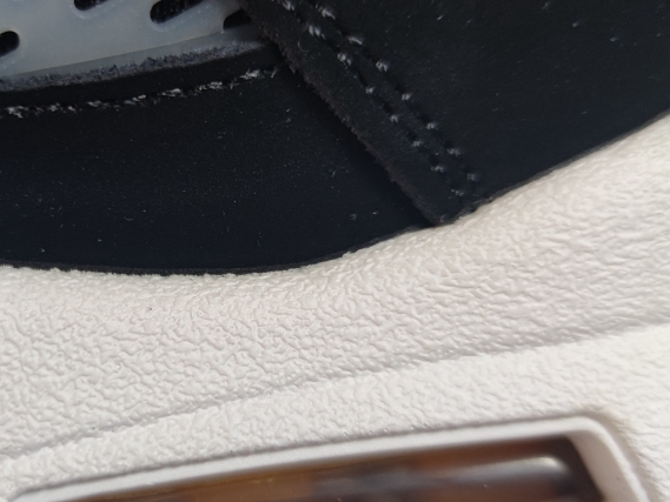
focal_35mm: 54
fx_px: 1045
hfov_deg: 34.9
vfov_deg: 27.0
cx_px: 179
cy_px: 257
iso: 207
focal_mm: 6.72
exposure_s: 1/100
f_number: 1.69
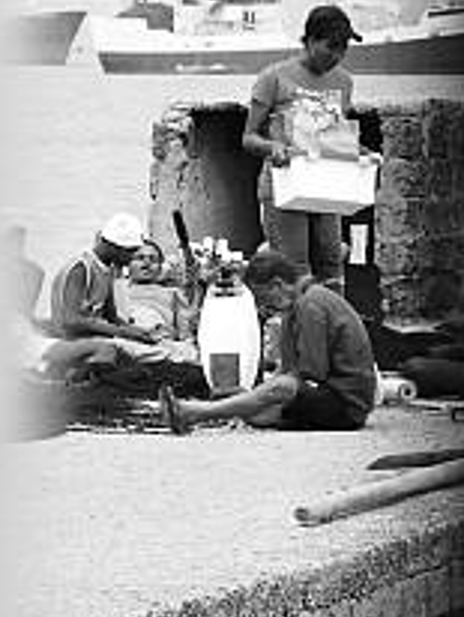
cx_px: 228
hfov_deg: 4.3
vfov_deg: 5.8
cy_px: 331
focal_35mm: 343
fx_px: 6118
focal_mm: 70
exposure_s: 1/4000
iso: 1250
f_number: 4.5
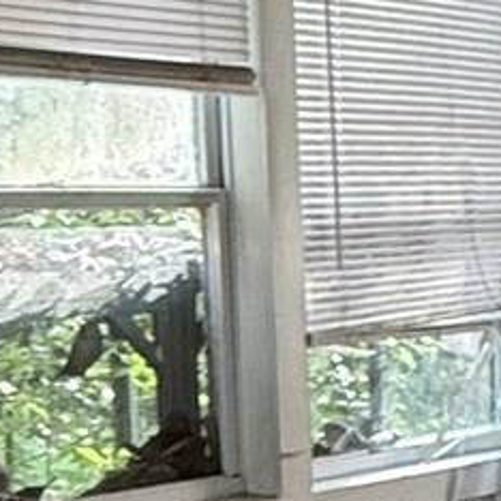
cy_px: 602
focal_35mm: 122
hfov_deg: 12.7
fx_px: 1998
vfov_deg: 13.9
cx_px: 961
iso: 200
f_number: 2.2
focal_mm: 2.22
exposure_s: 1/99
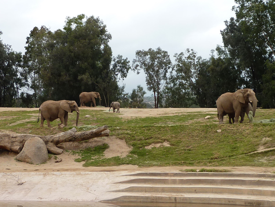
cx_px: 138
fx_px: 437
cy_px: 104
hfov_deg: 34.9
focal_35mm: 55
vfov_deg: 26.6
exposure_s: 1/60
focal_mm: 5
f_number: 3.4
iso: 80
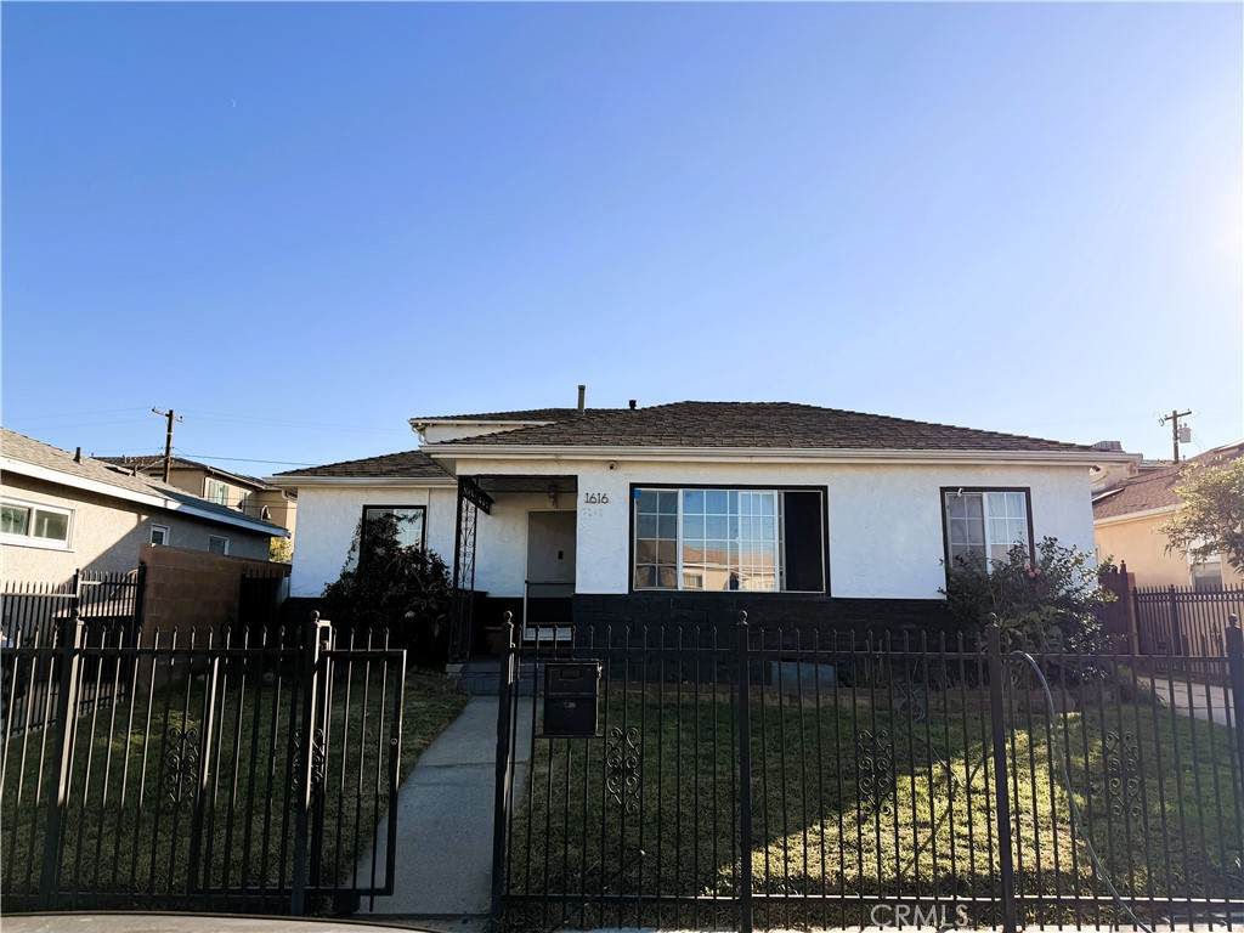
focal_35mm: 24
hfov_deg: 71.6
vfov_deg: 56.8
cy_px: 466
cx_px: 622
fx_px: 862
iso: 80
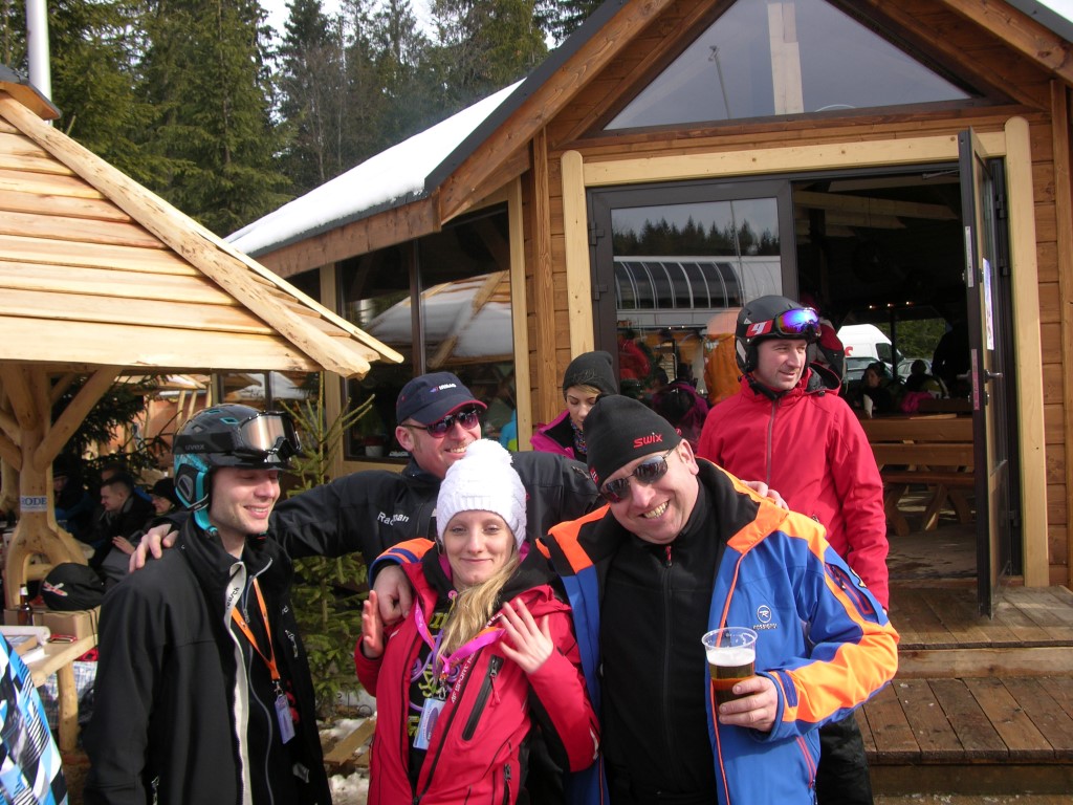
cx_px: 536
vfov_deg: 40.7
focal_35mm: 35
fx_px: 1085
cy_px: 402
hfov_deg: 52.6
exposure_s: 1/117
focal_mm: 8.9
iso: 50
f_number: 5
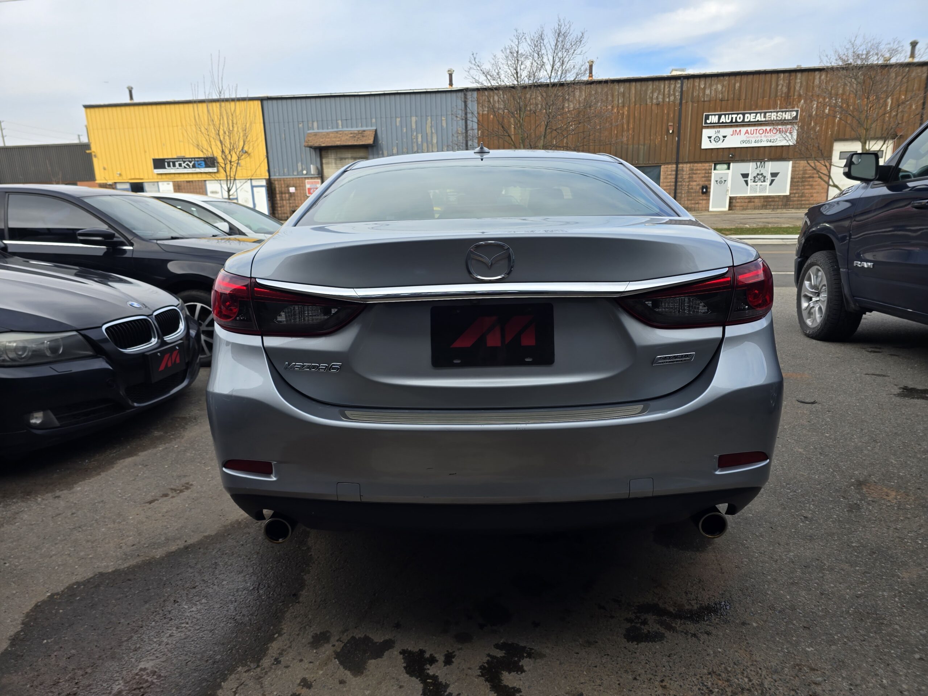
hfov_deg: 73.9
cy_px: 348
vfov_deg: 58.9
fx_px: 617
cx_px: 464
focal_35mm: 23
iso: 12
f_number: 1.7
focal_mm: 6.3
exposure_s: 1/305
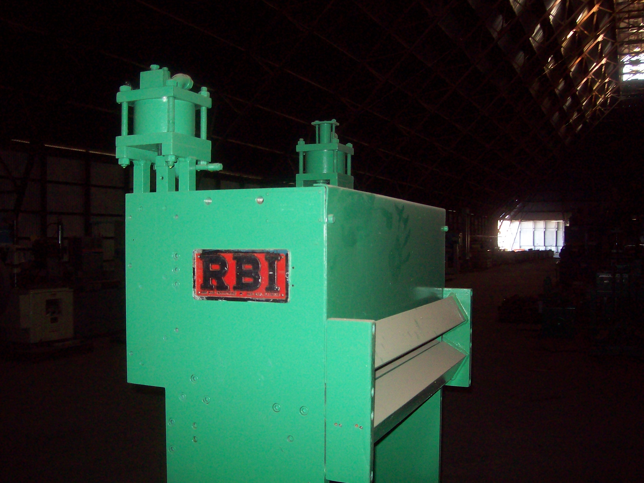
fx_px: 670
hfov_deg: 51.4
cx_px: 322
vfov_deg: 39.7
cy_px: 242
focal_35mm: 36
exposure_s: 1/64
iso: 200
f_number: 2.7
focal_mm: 6
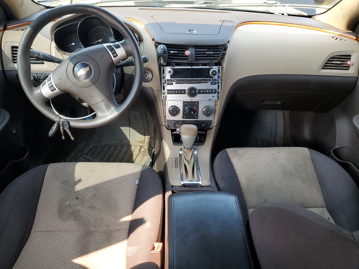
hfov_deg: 67.3
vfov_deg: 53.1
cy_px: 134
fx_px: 270
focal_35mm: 26
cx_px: 180
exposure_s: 1/179
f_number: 1.5
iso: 50
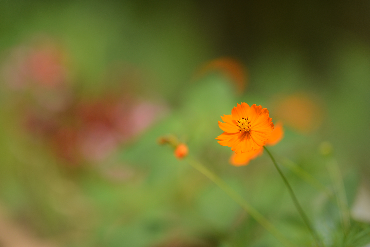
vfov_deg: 6.9
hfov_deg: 10.3
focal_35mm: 200
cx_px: 185
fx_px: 2056
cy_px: 124
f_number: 2
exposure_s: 1/3200
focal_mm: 200
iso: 100
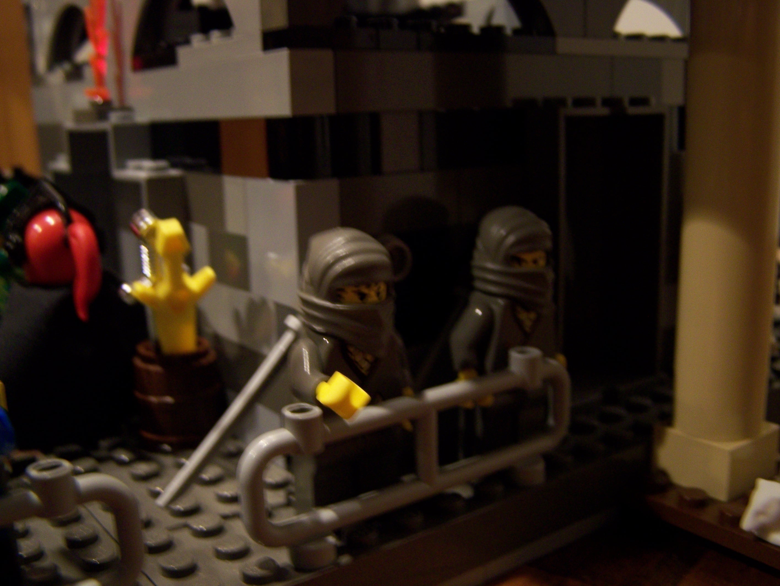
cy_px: 293
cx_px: 390
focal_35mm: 38
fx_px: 857
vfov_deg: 37.8
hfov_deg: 48.9
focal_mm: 6.3
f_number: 2.8
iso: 160
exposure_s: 1/6
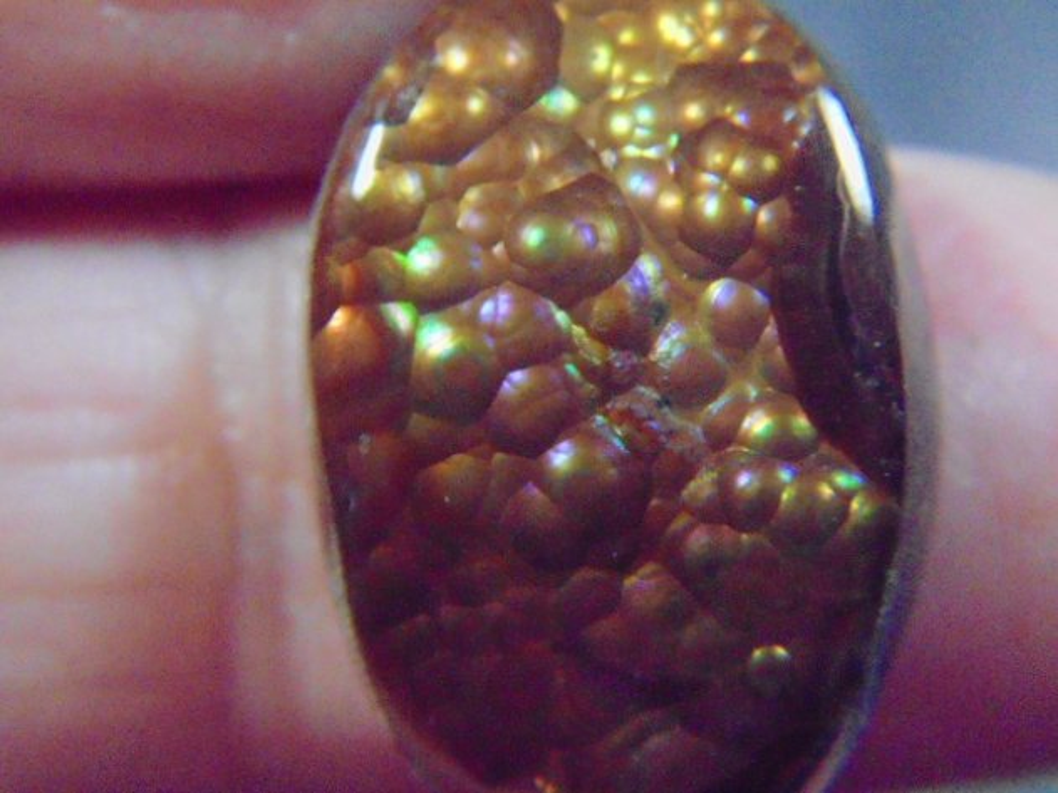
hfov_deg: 12.7
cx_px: 529
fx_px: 4737
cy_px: 396
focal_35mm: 155
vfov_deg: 9.6
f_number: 5.2
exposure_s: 1/100
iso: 1600
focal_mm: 27.8
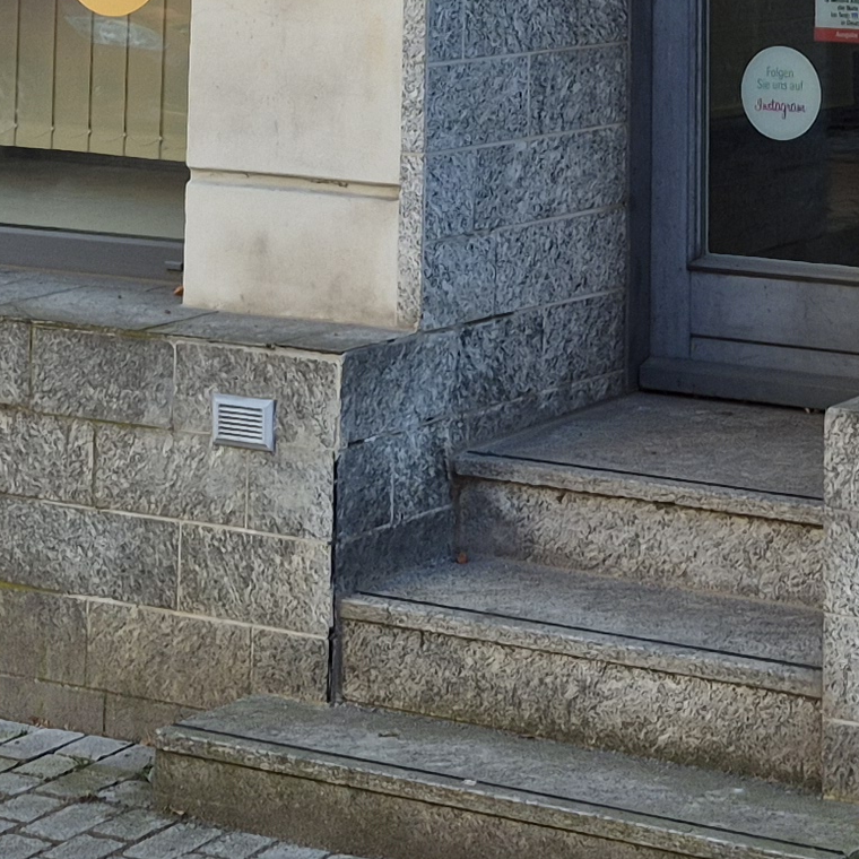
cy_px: -417
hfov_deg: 16.1
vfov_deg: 15.1
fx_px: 3004
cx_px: 786
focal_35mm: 107
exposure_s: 1/542
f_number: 1.8
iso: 25
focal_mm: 5.4
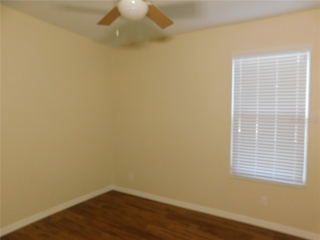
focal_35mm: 23
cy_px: 120
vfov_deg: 58.9
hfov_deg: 73.9
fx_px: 213
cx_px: 160
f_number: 3
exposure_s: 1/25
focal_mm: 4
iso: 400
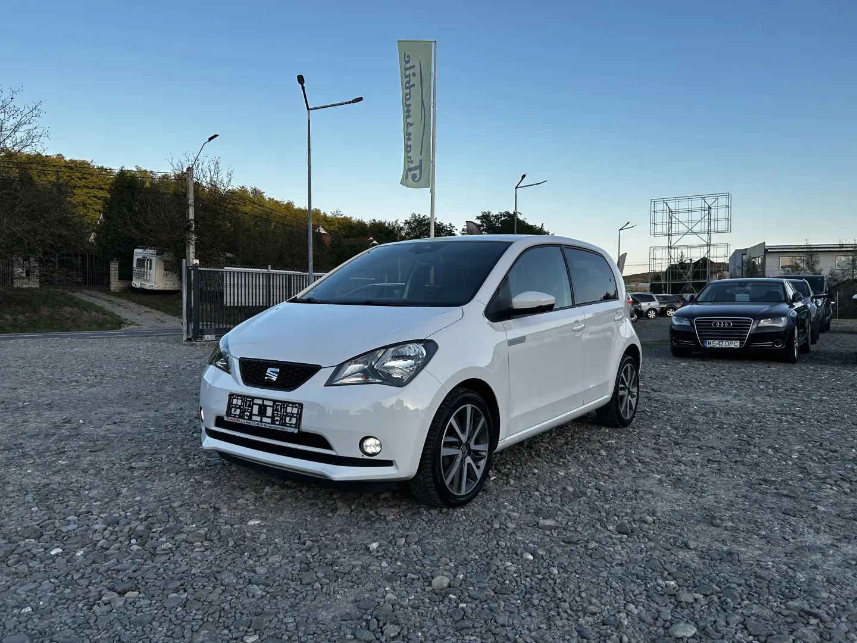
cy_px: 322
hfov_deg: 67.3
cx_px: 428
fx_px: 644
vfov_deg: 53.1
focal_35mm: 26
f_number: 1.5
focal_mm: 5.7
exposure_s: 1/949
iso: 50
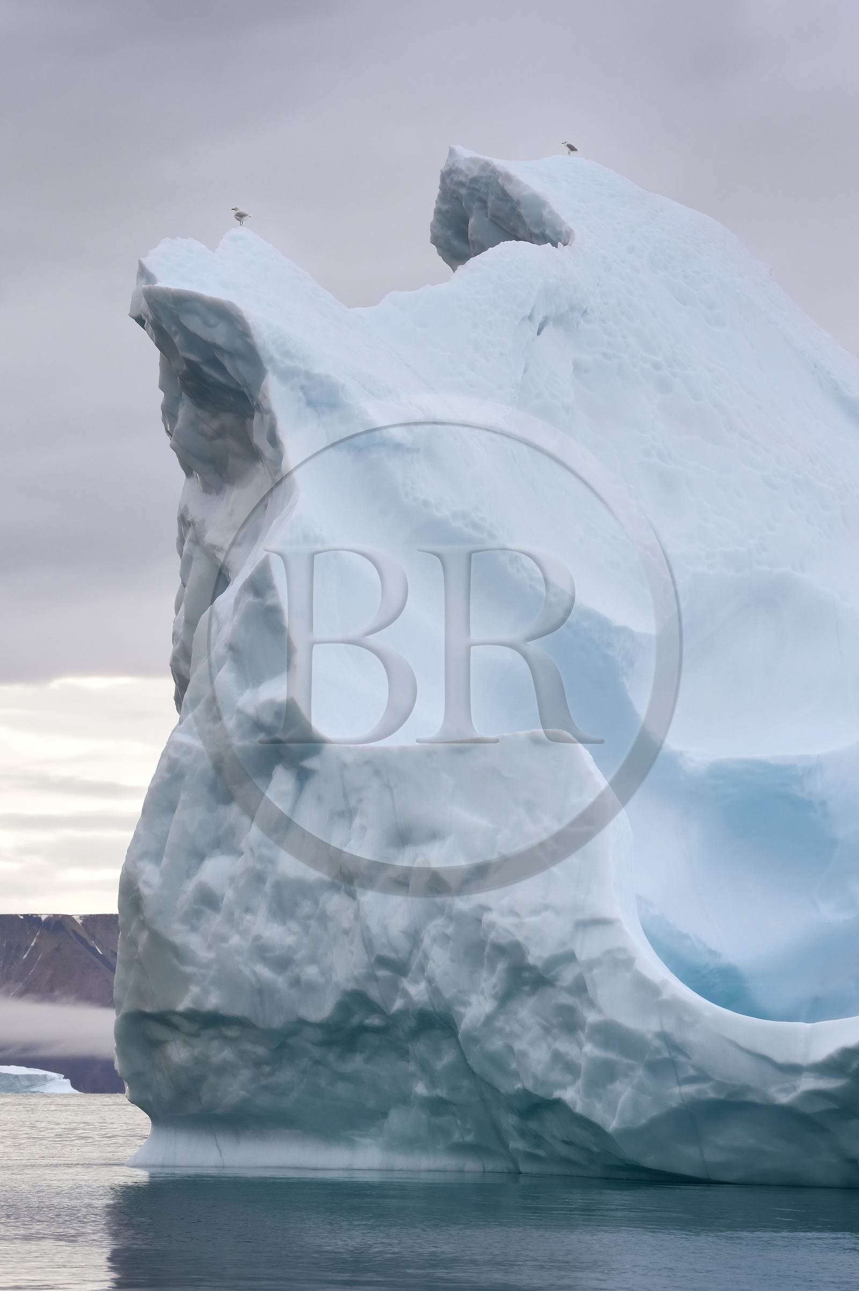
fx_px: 5376
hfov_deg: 9.1
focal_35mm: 150
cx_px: 430
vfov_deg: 13.7
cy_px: 646
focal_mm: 150
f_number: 8
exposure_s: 1/500
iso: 800
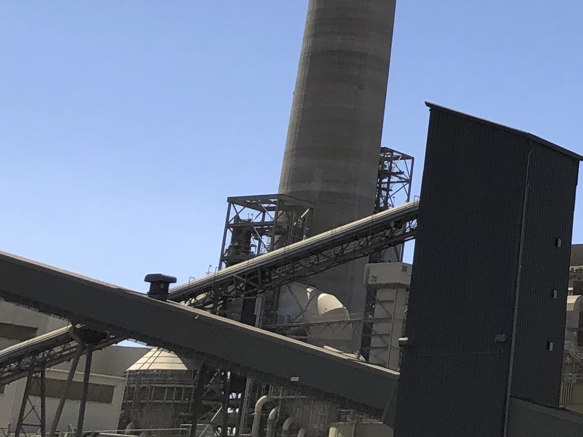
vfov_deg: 14.1
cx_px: 849
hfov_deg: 17.9
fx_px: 1667
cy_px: -185
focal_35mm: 99
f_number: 1.8
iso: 20
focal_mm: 3.99
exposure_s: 1/2825
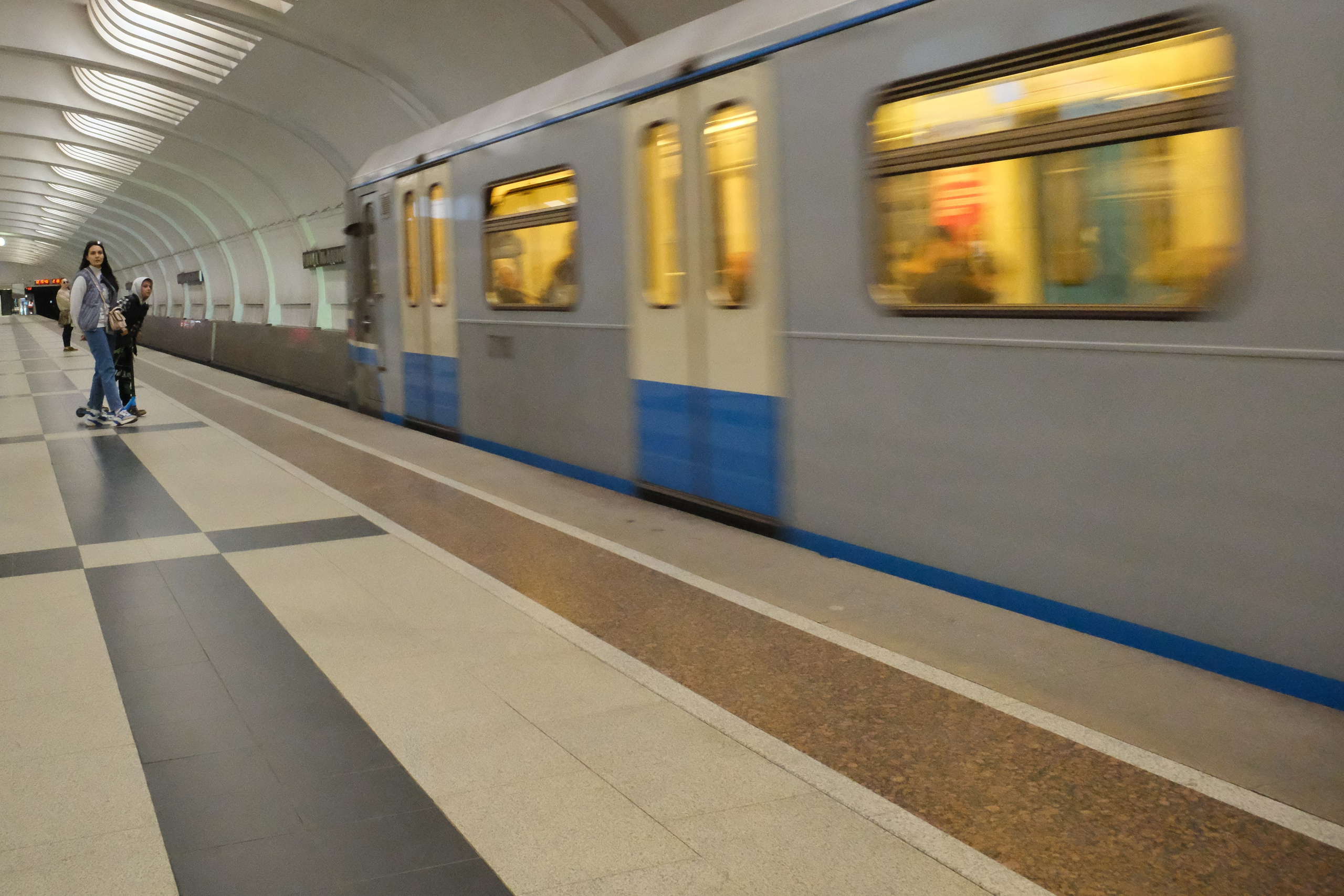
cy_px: 448
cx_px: 672
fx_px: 1008
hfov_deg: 67.4
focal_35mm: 27
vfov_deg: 47.9
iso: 12800
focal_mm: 18
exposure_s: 1/58
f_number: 10
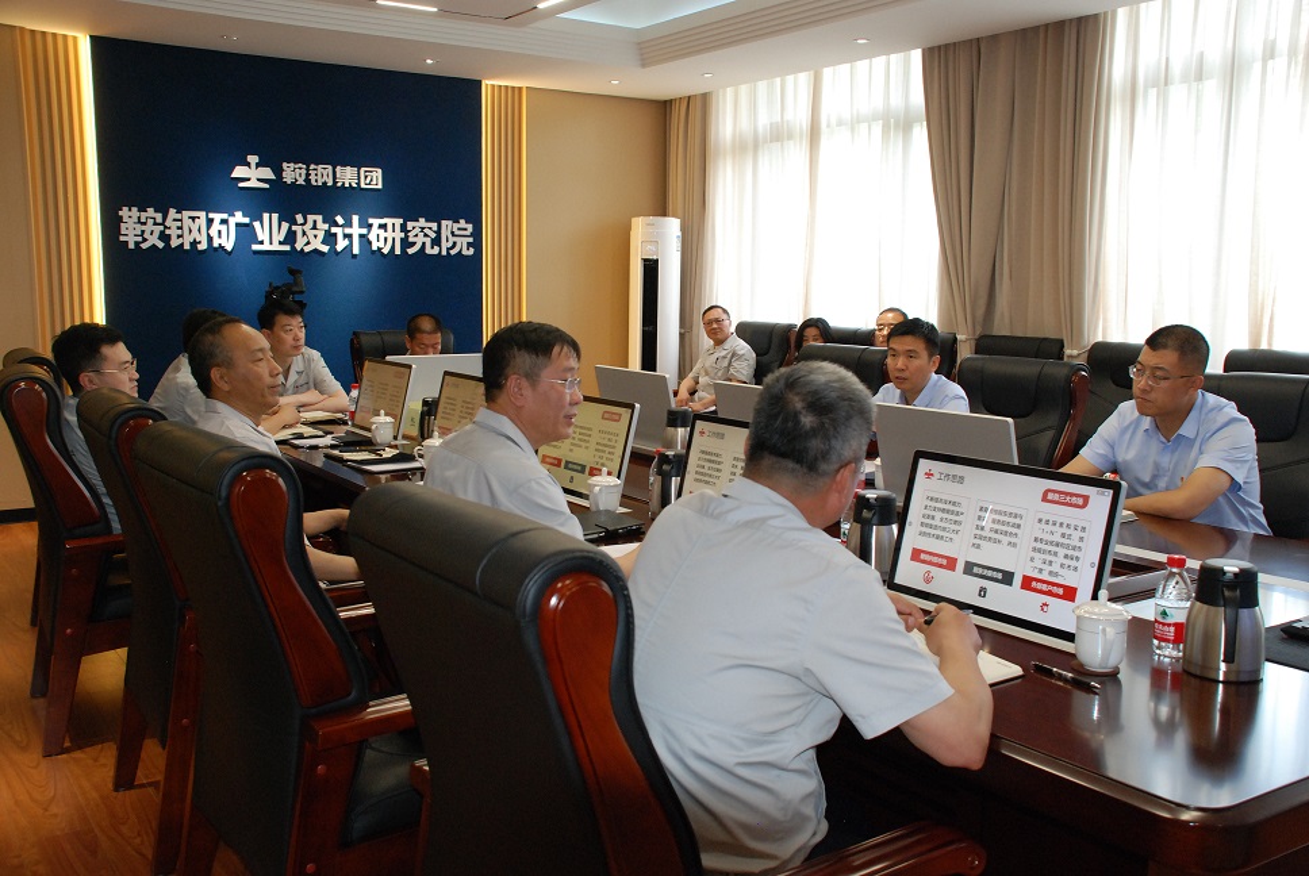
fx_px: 1201
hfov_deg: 57.2
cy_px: 438
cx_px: 654
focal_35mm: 33
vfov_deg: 40.1
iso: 800
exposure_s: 1/60
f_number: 5
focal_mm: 22
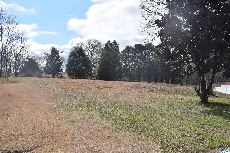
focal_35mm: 30
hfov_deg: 61.9
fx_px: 192
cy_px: 76
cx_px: 115
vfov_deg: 43.6
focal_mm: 20
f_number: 8
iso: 400
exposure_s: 1/2000
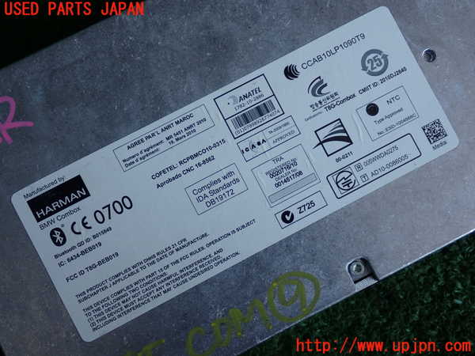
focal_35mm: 50
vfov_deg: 29.1
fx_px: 686
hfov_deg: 38.2
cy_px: 178
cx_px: 238
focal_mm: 9.01
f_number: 3.2
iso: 100
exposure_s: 1/125
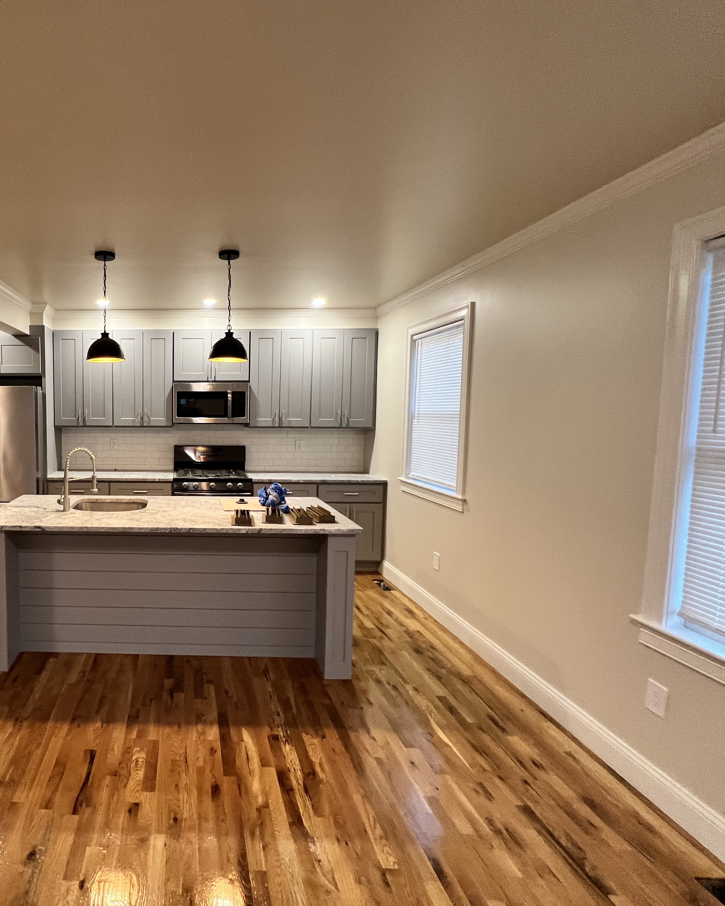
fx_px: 456
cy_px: 451
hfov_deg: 70.6
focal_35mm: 17
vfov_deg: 89.6
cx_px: 163
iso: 250
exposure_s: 1/60
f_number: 1.8
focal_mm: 1.57
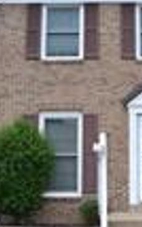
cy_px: 145
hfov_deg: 22.5
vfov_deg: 35.5
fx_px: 353
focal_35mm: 57
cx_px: 111
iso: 100
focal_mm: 18
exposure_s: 1/200
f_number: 6.3
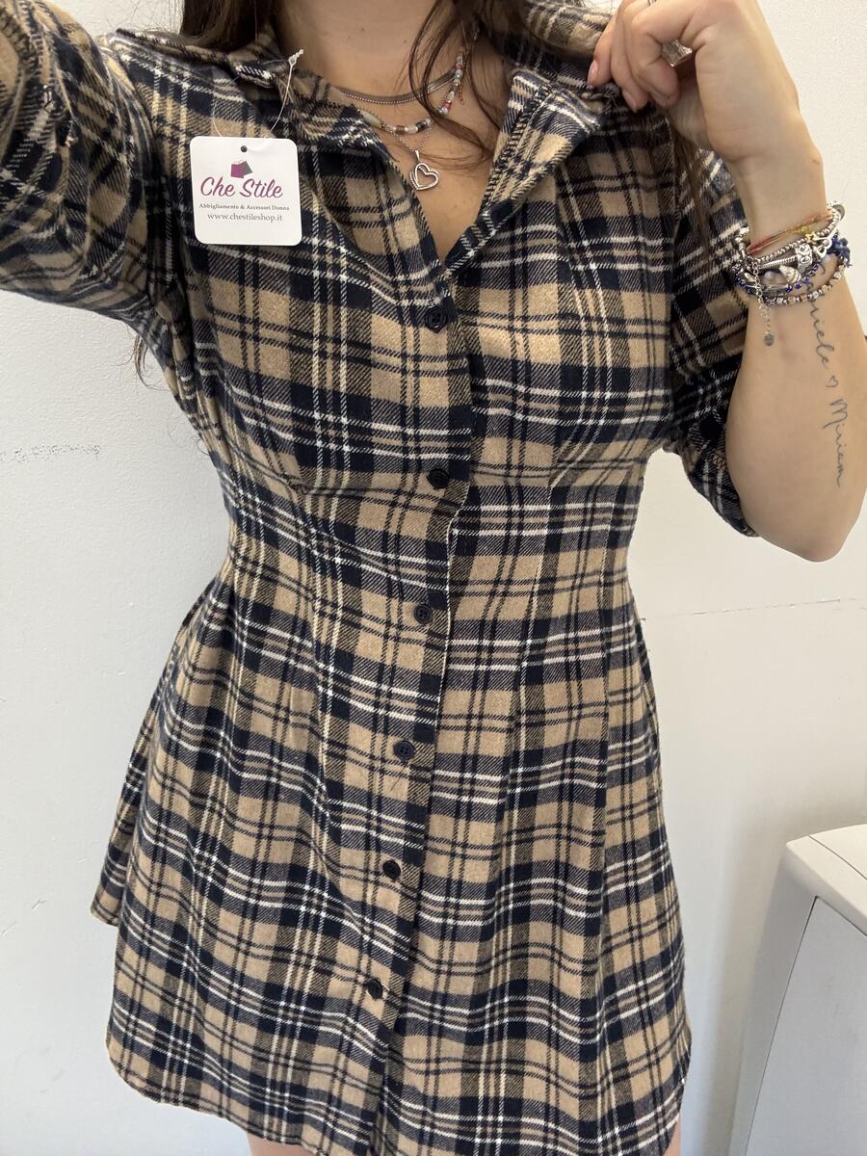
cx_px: 434
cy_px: 578
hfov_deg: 58.9
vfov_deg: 73.9
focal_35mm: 23
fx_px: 768
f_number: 1.9
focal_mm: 2.69
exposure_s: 1/50
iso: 125
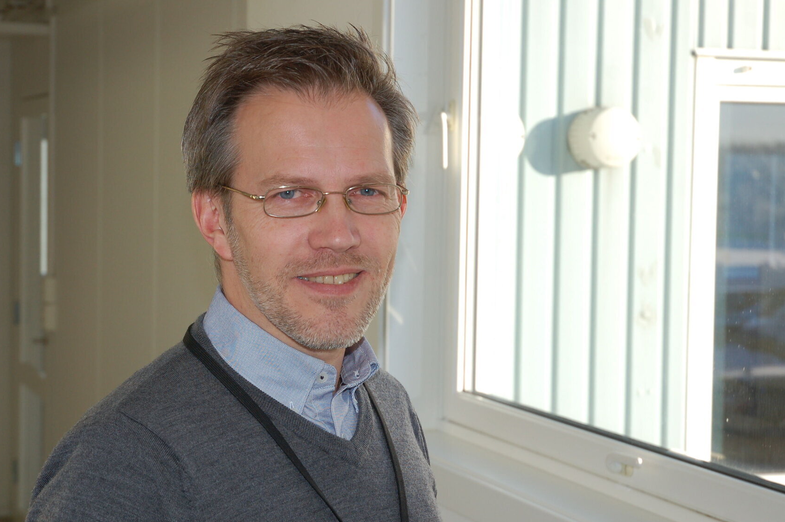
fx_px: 1786
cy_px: 243
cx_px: 327
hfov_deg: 24.8
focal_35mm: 82
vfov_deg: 16.6
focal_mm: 46
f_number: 4.5
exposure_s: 1/320
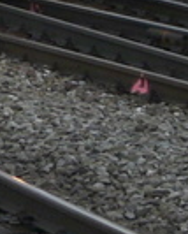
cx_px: -209
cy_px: -220
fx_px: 3147
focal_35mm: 454
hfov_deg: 3.4
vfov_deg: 4.2
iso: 100
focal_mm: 10.2
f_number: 4
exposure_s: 1/200
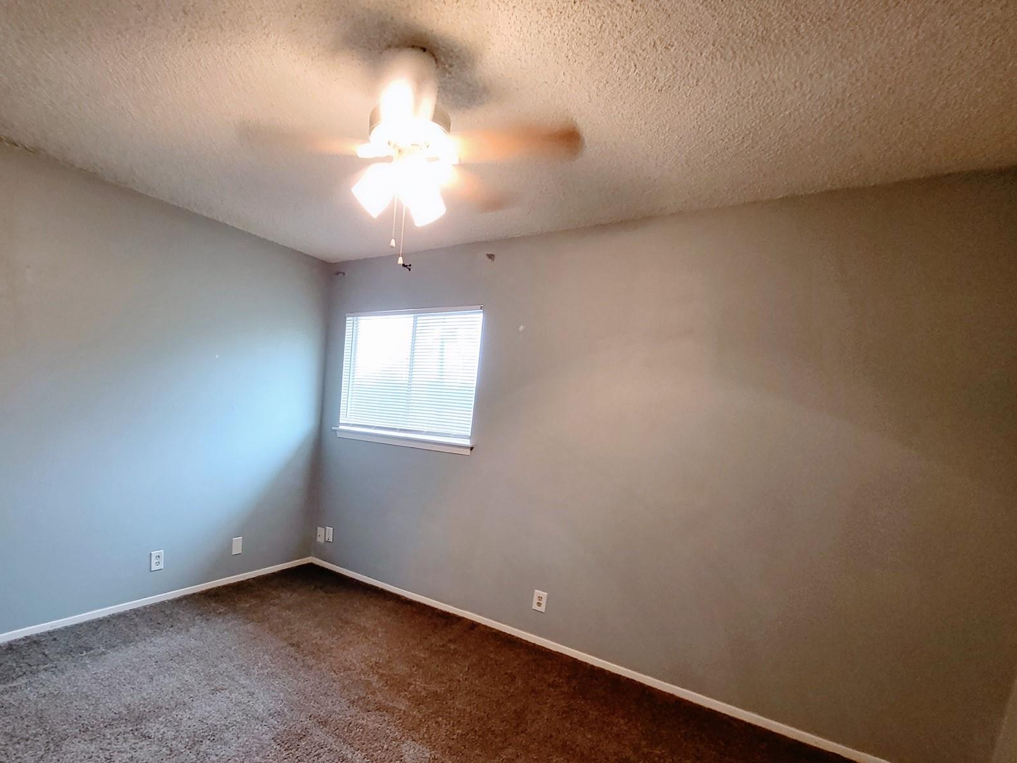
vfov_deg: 73.5
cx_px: 381
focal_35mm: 17
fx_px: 500
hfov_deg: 89.2
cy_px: 475
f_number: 2.2
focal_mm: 1.74
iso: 320
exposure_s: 1/30
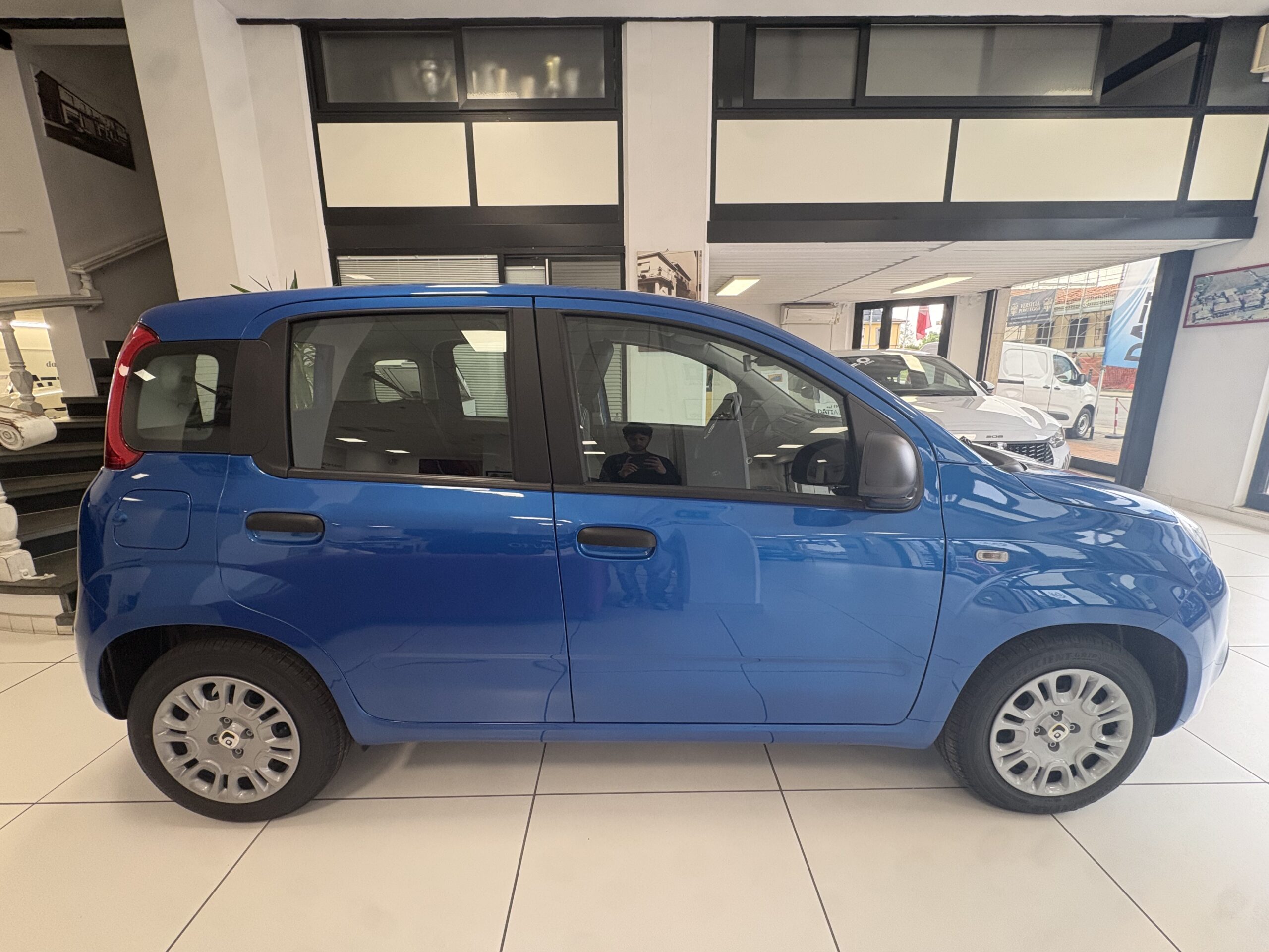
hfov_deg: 102.1
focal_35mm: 14
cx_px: 634
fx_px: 513
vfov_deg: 85.7
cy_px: 476
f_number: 2.2
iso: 320
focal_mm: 2.22
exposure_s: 1/60
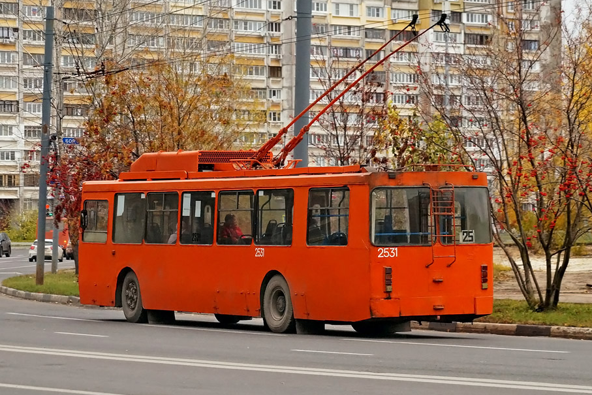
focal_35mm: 125
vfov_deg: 11.0
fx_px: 2056
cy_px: 132
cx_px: 280
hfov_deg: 16.4
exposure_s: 1/400
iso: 800
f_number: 5.6
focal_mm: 60
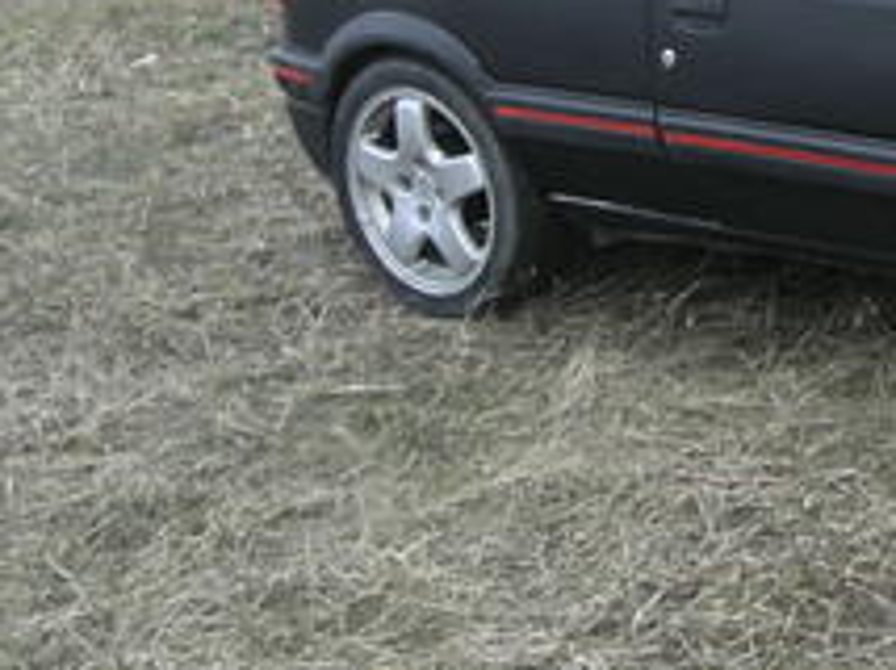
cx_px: 1235
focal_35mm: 131
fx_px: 3387
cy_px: -121
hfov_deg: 14.3
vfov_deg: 11.1
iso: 50
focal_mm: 5.7
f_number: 2.8
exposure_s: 1/22.2
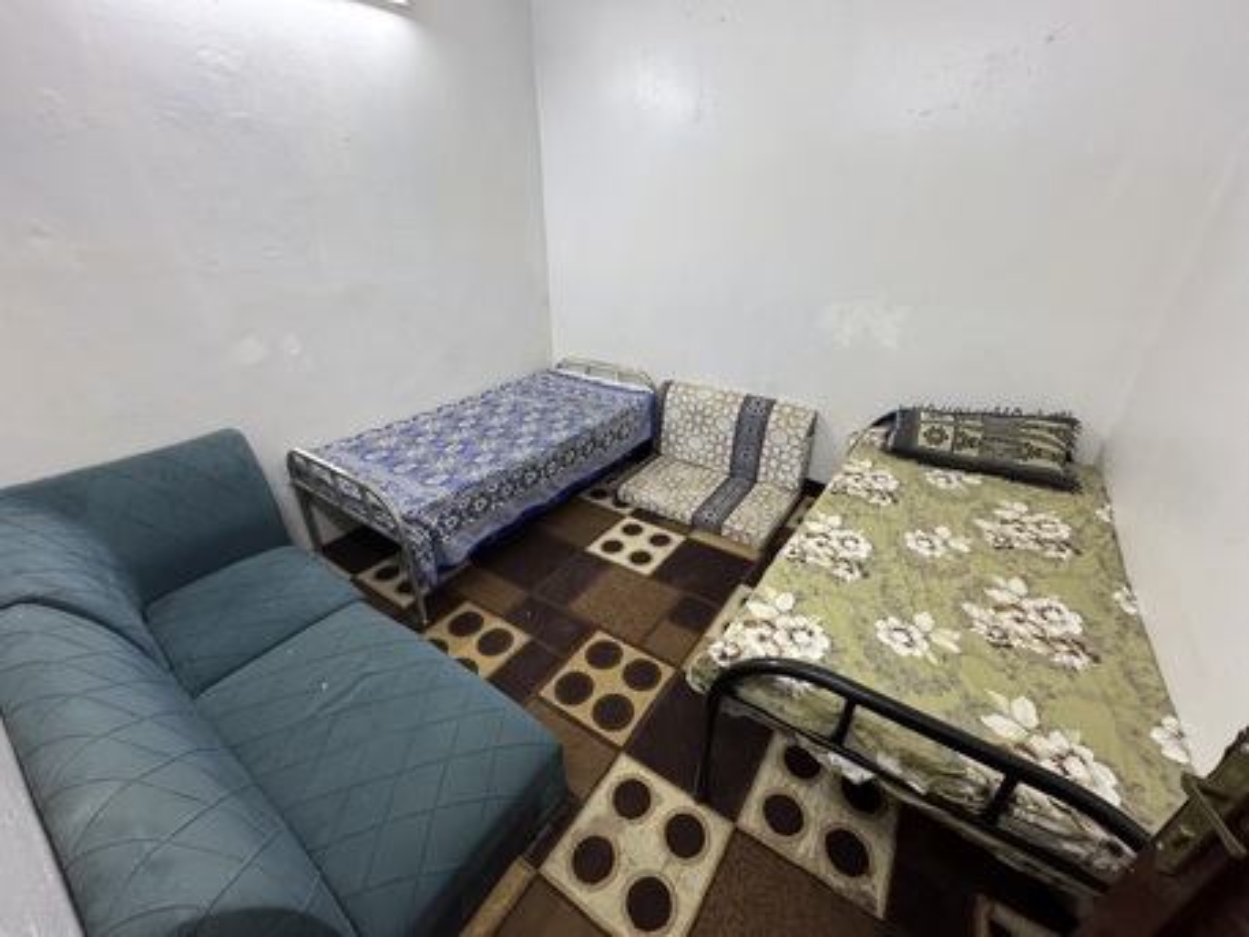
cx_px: 624
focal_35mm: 14
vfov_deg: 85.7
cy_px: 468
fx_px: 505
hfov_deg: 102.0
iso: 400
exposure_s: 1/60
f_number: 2.2
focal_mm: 2.22
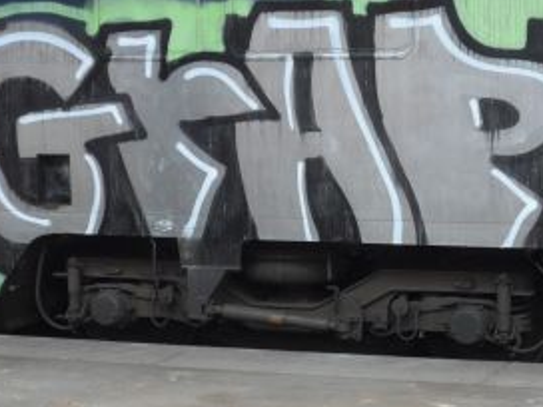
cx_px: 343
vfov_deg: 13.0
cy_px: 181
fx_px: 1788
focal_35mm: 114
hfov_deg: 17.2
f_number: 3.7
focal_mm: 12.7
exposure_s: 1/50
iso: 400
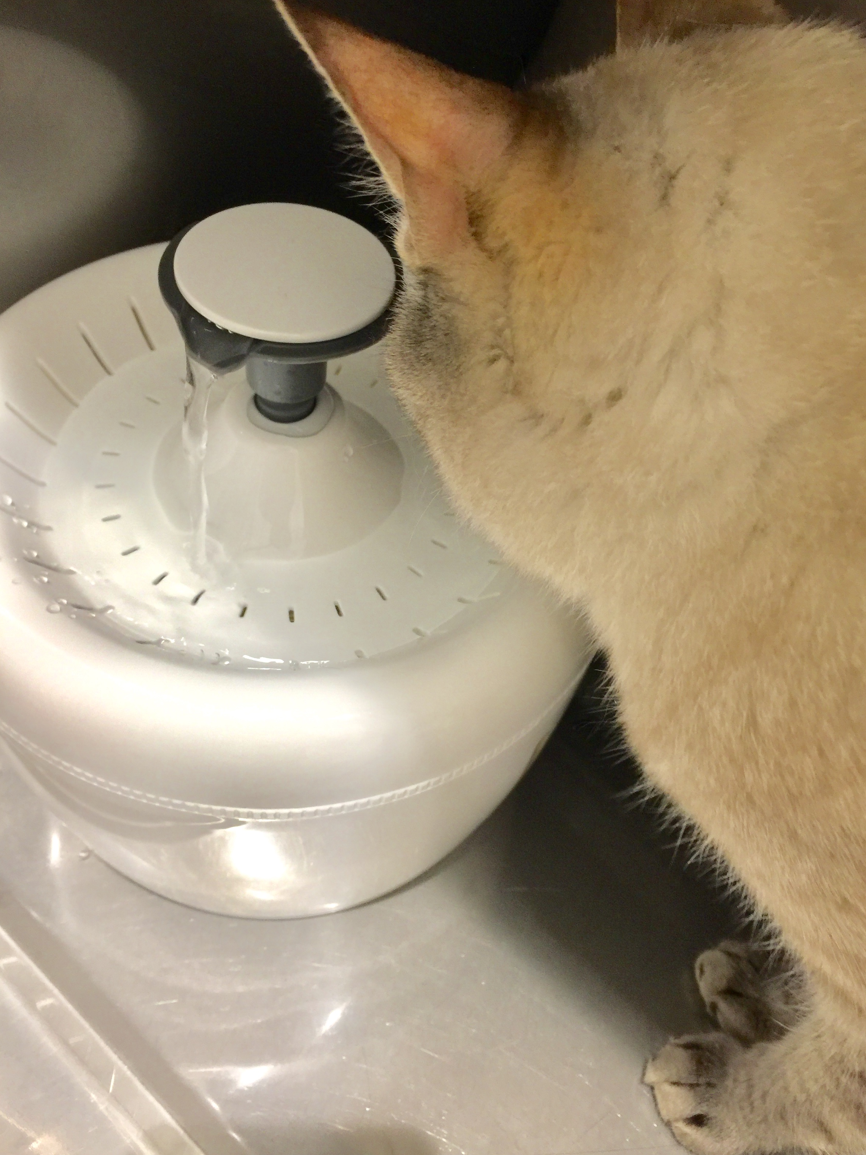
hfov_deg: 46.8
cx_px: 438
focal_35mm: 30
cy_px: 593
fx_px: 1001
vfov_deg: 60.0
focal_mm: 4.15
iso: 40
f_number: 2.2
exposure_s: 1/15
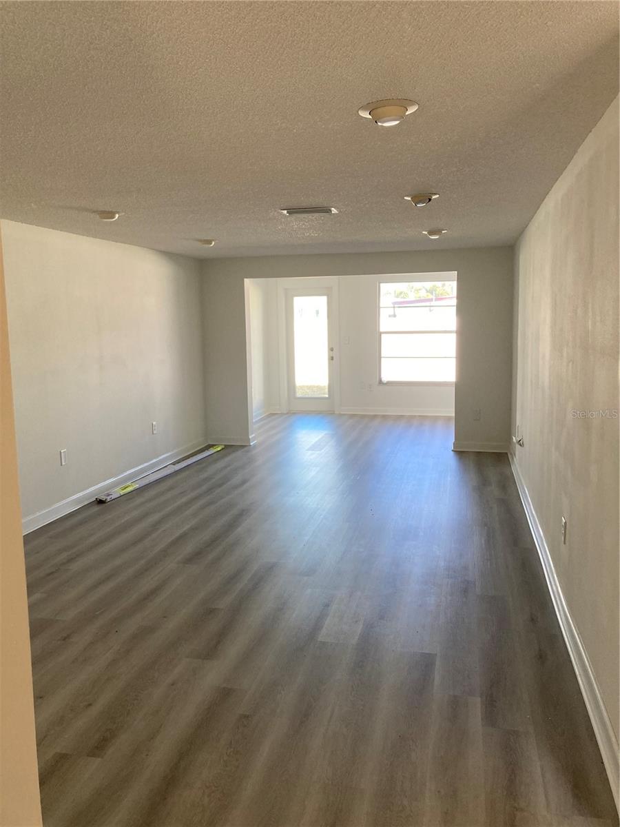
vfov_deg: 63.4
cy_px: 414
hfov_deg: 49.7
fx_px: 669
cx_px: 310
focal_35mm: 28
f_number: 1.8
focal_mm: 3.99
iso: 64
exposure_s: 1/120
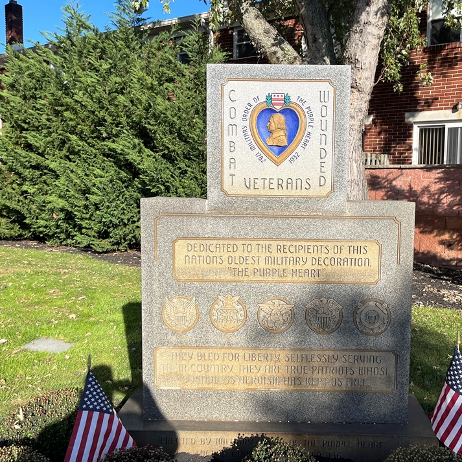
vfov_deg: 49.7
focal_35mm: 33
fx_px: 498
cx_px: 283
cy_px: 231
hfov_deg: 49.4
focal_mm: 5.1
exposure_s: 1/2571
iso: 50
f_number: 1.6
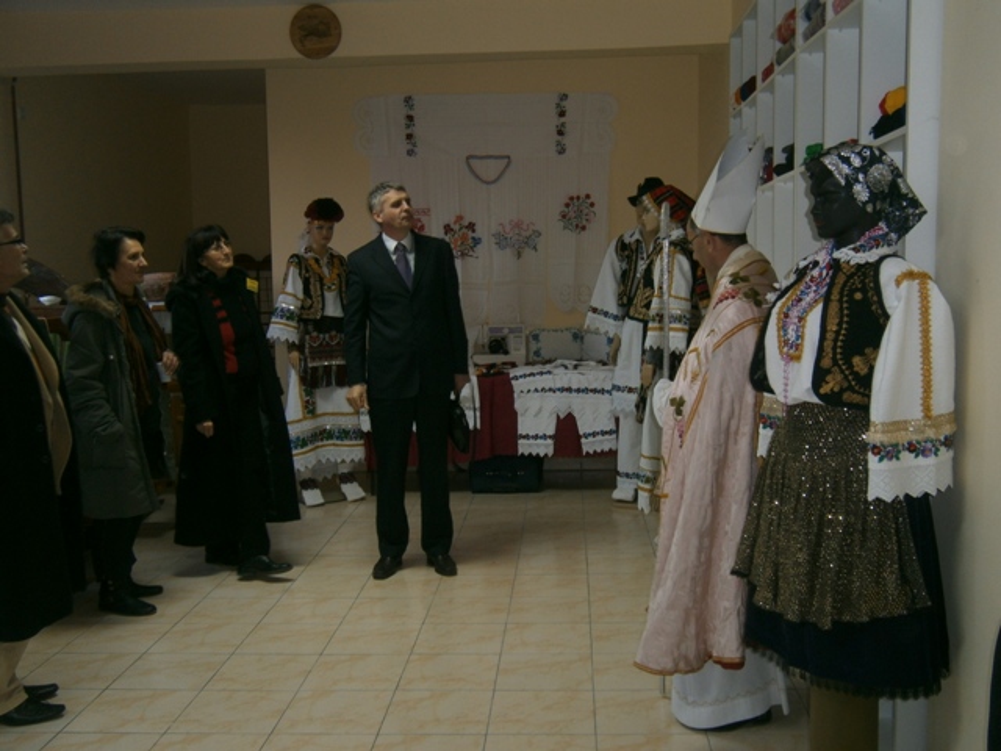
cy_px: 376
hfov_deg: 51.4
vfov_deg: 39.7
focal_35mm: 36
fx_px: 1041
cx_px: 500
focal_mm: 6.4
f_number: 3.1
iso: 80
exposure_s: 1/40
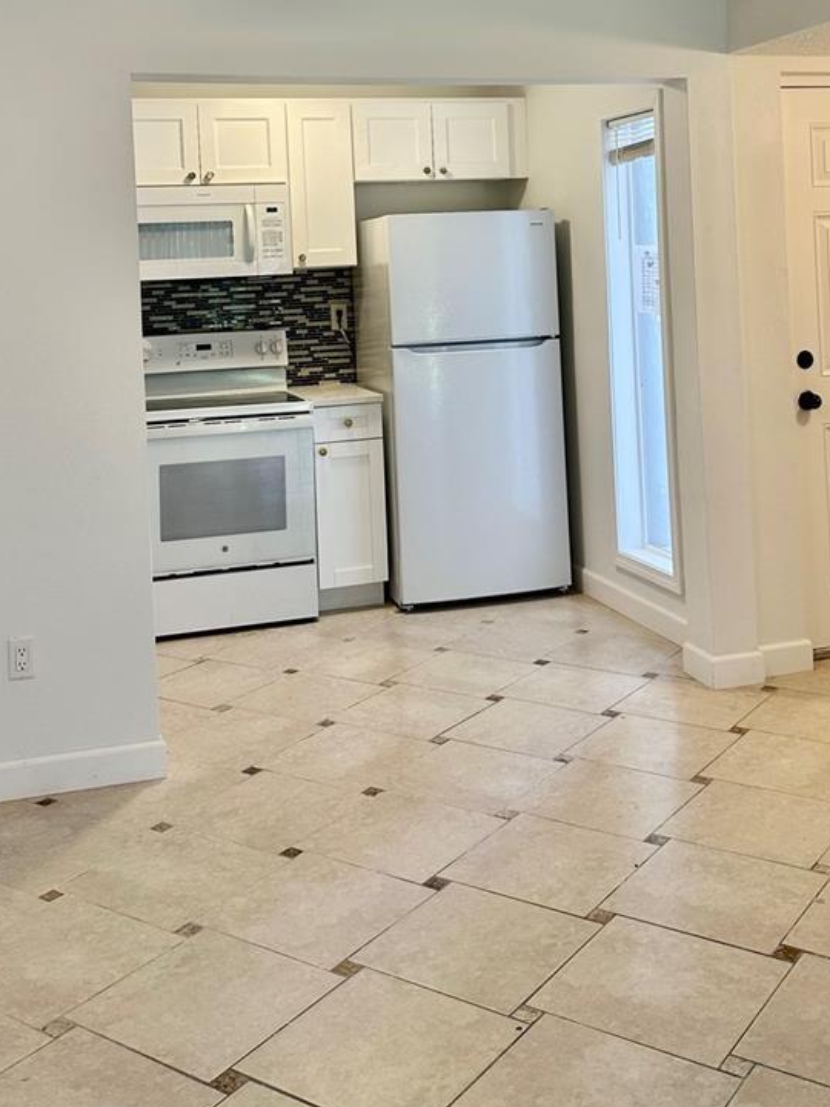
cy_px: 254
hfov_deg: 36.0
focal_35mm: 40
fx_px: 1279
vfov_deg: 44.9
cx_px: 435
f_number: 1.78
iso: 125
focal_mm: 6.86
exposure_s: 1/120
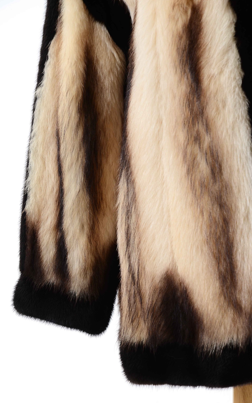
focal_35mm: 161
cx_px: 119
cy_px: 202
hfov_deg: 8.2
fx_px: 1764
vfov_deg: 13.0
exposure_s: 1/80
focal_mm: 105
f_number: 8
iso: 160
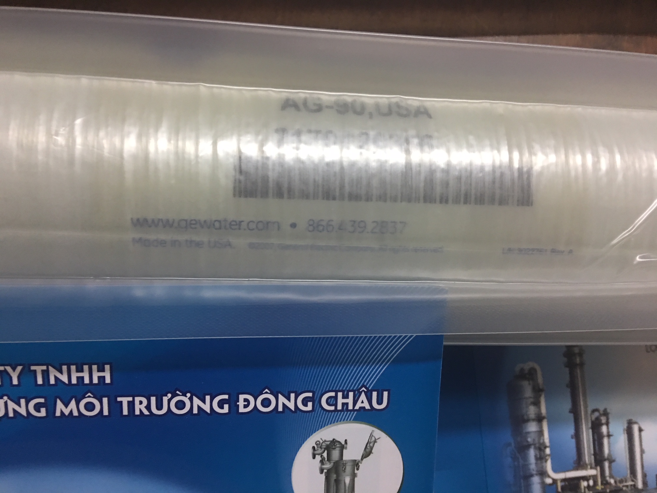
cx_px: 328
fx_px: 550
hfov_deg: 61.7
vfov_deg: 48.2
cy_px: 246
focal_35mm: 29
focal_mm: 4.15
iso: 80
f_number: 2.2
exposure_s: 1/17
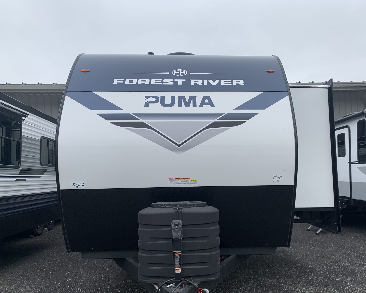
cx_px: 202
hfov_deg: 60.3
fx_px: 314
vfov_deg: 50.0
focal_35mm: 29
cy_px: 153
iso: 25
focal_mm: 4.25
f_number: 1.8
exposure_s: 1/1065
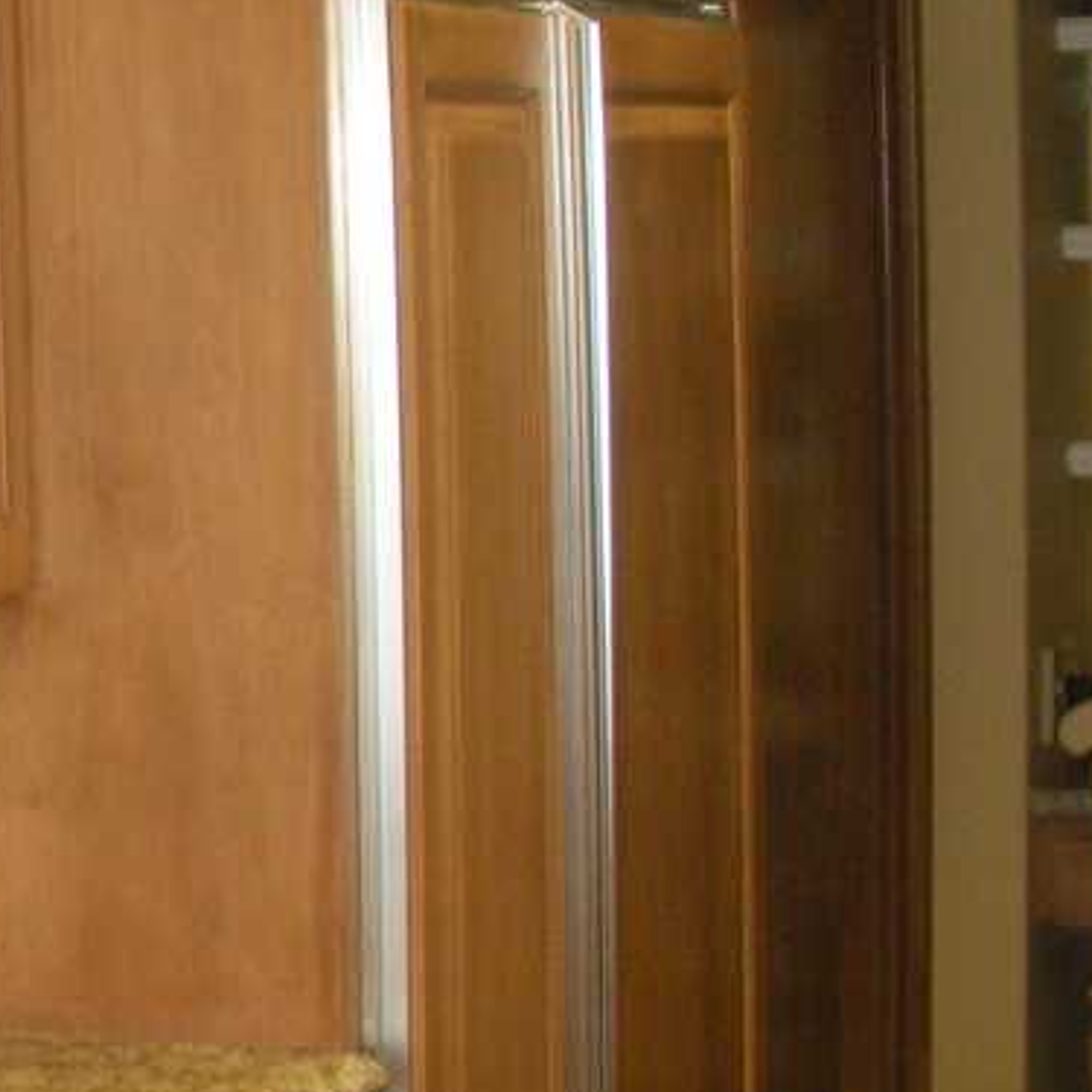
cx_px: -523
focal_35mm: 113
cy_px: 355
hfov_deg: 14.4
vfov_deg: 15.4
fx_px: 4033
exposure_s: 1/30
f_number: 3.5
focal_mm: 6.3
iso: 273
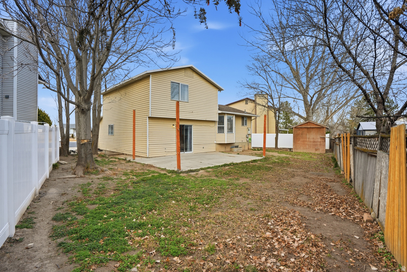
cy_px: 136
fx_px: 192
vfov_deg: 70.5
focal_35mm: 17
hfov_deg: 93.3
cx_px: 204
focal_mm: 17
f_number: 9
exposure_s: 1/2500
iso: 250
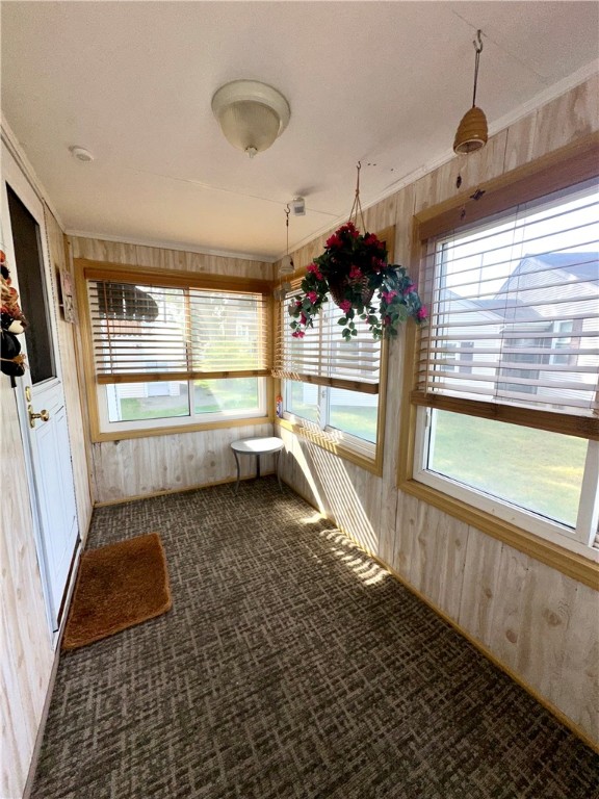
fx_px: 323
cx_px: 300
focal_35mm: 14
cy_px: 400
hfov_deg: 85.7
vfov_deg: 102.1
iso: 32
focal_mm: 2.22
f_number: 2.2
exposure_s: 1/330
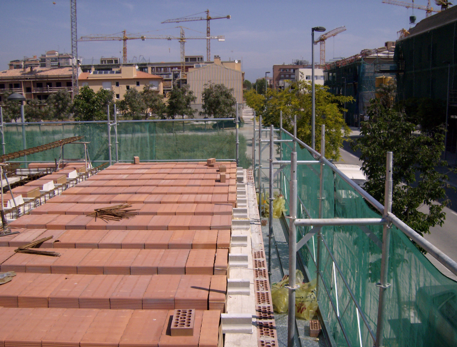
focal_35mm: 36
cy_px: 174
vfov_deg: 40.0
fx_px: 478
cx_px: 228
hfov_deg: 51.1
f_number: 4.7
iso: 100
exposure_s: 1/2000
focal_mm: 6
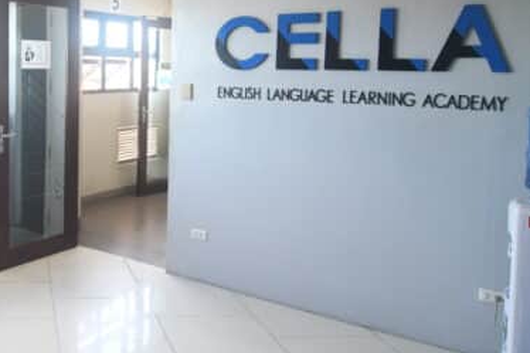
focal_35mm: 37
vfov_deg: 35.4
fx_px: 544
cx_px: 64
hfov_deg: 47.3
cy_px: 106
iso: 1250
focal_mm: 12
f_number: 6.3
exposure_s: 1/25
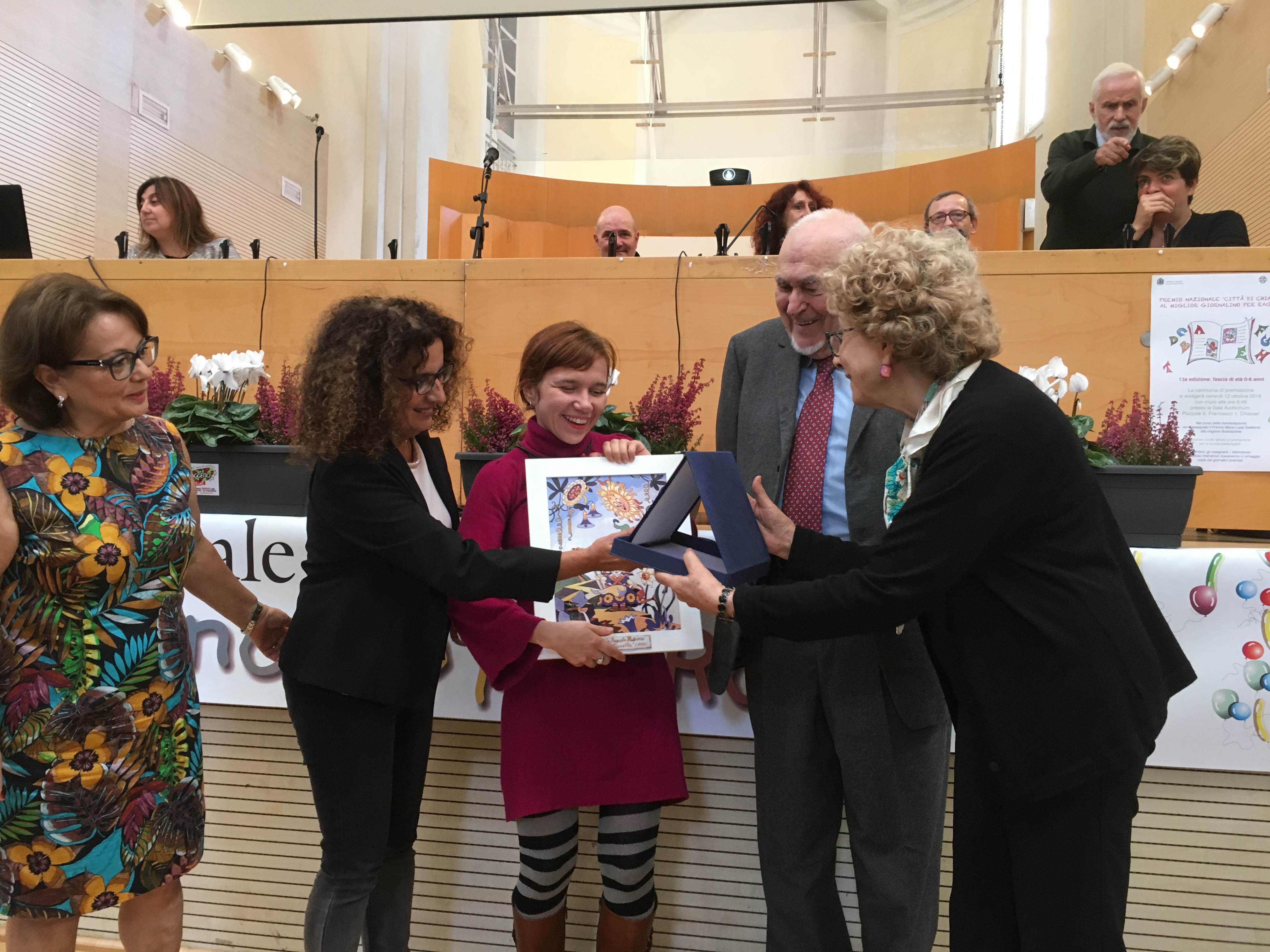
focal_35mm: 29
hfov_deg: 61.7
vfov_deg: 48.2
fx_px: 1064
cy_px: 476
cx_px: 635
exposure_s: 1/33
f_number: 2.2
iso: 160
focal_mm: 4.15
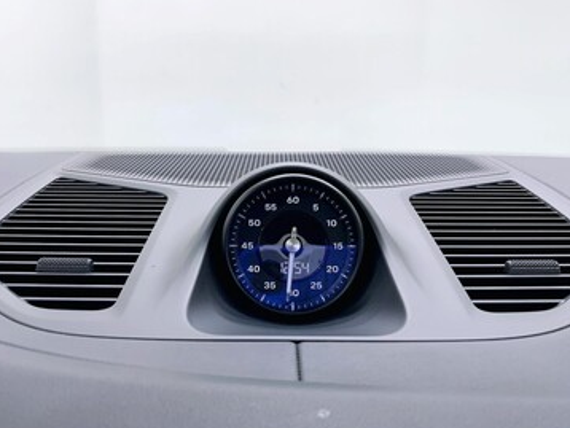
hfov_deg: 53.9
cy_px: 193
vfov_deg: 41.8
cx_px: 293
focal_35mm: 34
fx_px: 560
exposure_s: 1/171
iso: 16
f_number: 1.8
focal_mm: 3
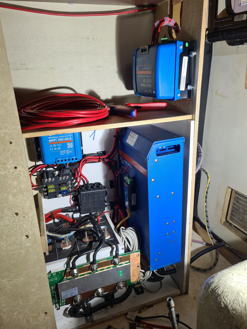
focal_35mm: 26
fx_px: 247
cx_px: 124
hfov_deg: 53.1
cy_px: 164
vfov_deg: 67.3
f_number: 1.8
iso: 50
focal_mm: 5.4
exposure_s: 1/116
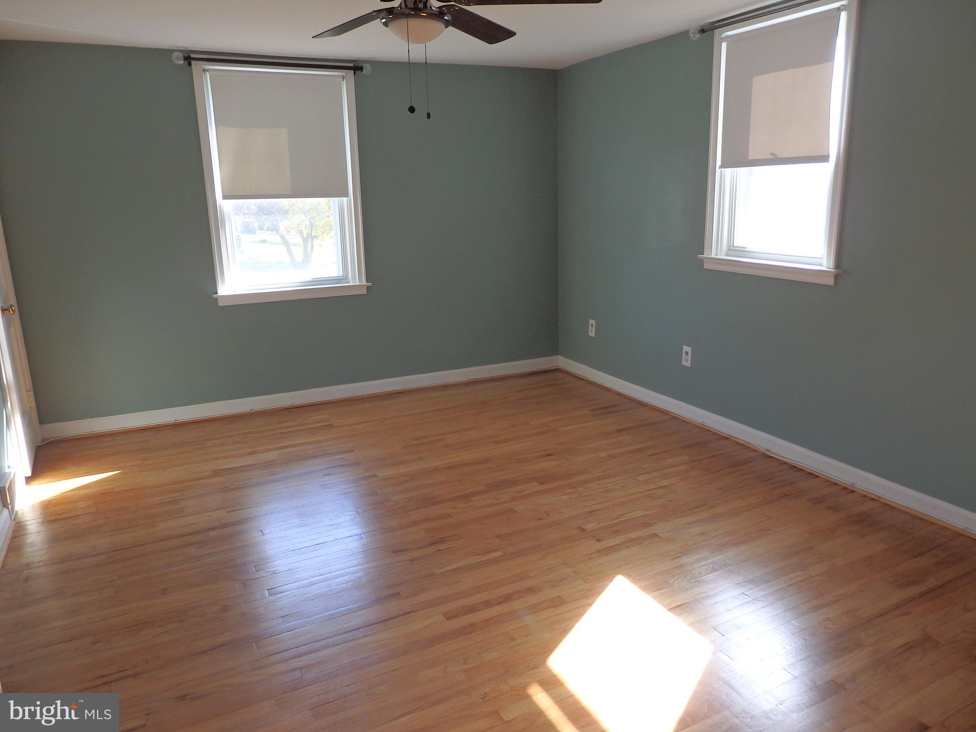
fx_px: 705
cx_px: 488
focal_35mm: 25
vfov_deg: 54.9
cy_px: 366
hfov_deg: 69.4
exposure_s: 1/80
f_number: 3
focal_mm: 4.5
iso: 125
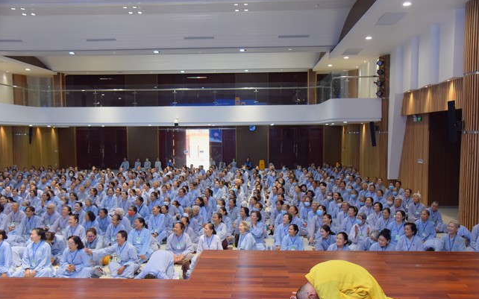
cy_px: 159
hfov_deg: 59.7
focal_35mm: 32
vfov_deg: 39.4
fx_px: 418
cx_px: 240
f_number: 5
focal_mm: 31
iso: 1250
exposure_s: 1/160
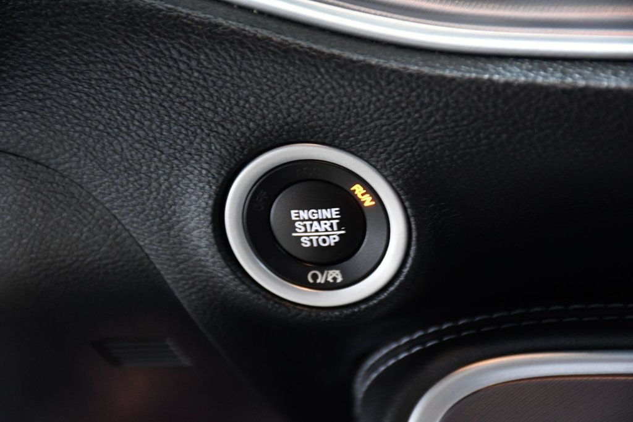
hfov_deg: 15.2
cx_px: 316
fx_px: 2373
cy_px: 211
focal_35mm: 135
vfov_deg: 10.2
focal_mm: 90
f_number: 5.3
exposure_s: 1/25
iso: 2500
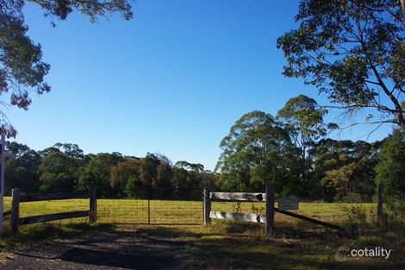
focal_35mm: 33
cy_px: 135
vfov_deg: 39.9
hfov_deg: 57.2
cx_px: 202
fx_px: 371
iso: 200
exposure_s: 1/180
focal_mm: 22
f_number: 9.5
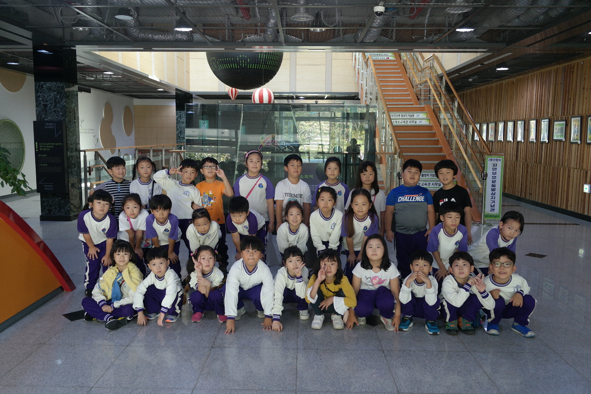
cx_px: 296
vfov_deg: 43.6
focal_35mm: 30
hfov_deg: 61.9
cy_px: 197
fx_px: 492
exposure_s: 1/40
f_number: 3.5
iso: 400
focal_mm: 20
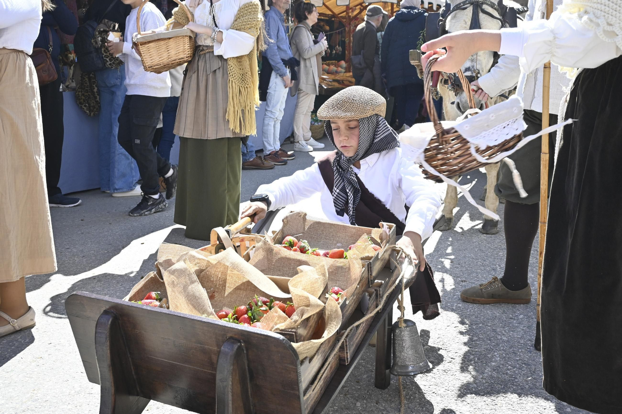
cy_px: 207
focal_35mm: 34
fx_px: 596
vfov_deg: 38.3
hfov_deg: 55.1
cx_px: 311
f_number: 6.3
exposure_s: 1/500
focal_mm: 23
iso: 400
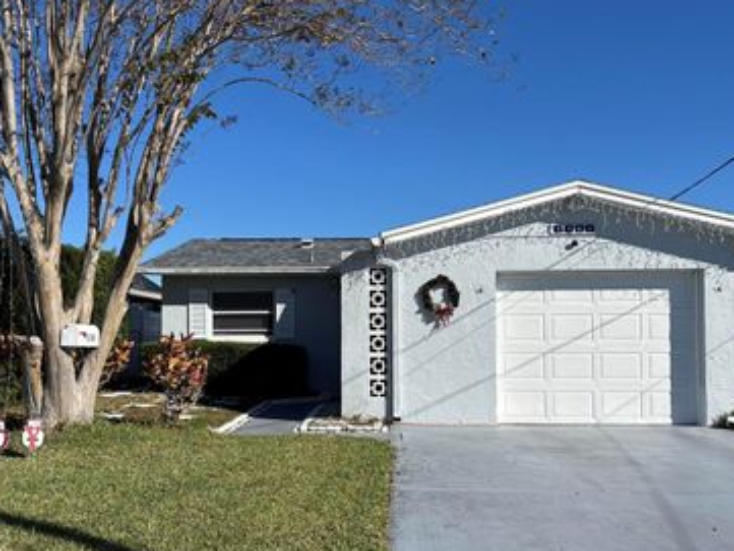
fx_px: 764
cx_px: 358
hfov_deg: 51.3
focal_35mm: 36
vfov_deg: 39.6
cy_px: 320
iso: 50
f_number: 1.6
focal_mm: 5.96
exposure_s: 1/5618
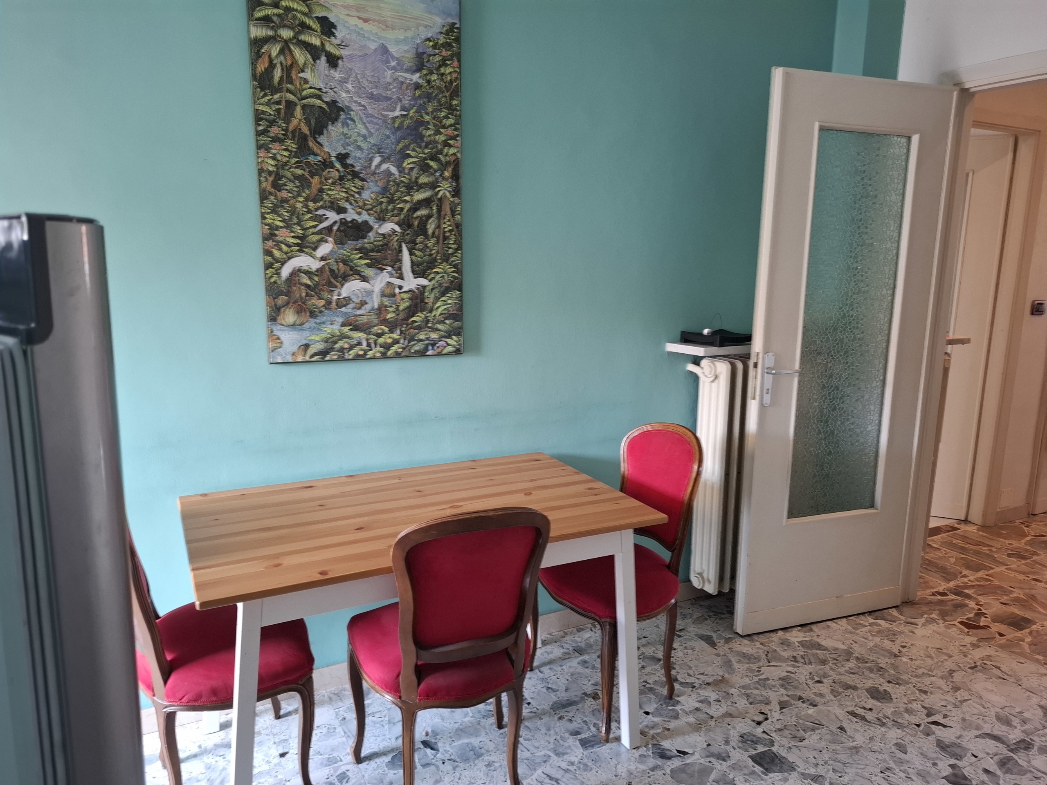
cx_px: 524
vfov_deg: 58.9
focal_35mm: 23
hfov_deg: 73.9
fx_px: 696
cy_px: 392
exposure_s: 1/33
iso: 250
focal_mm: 5.54
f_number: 1.8
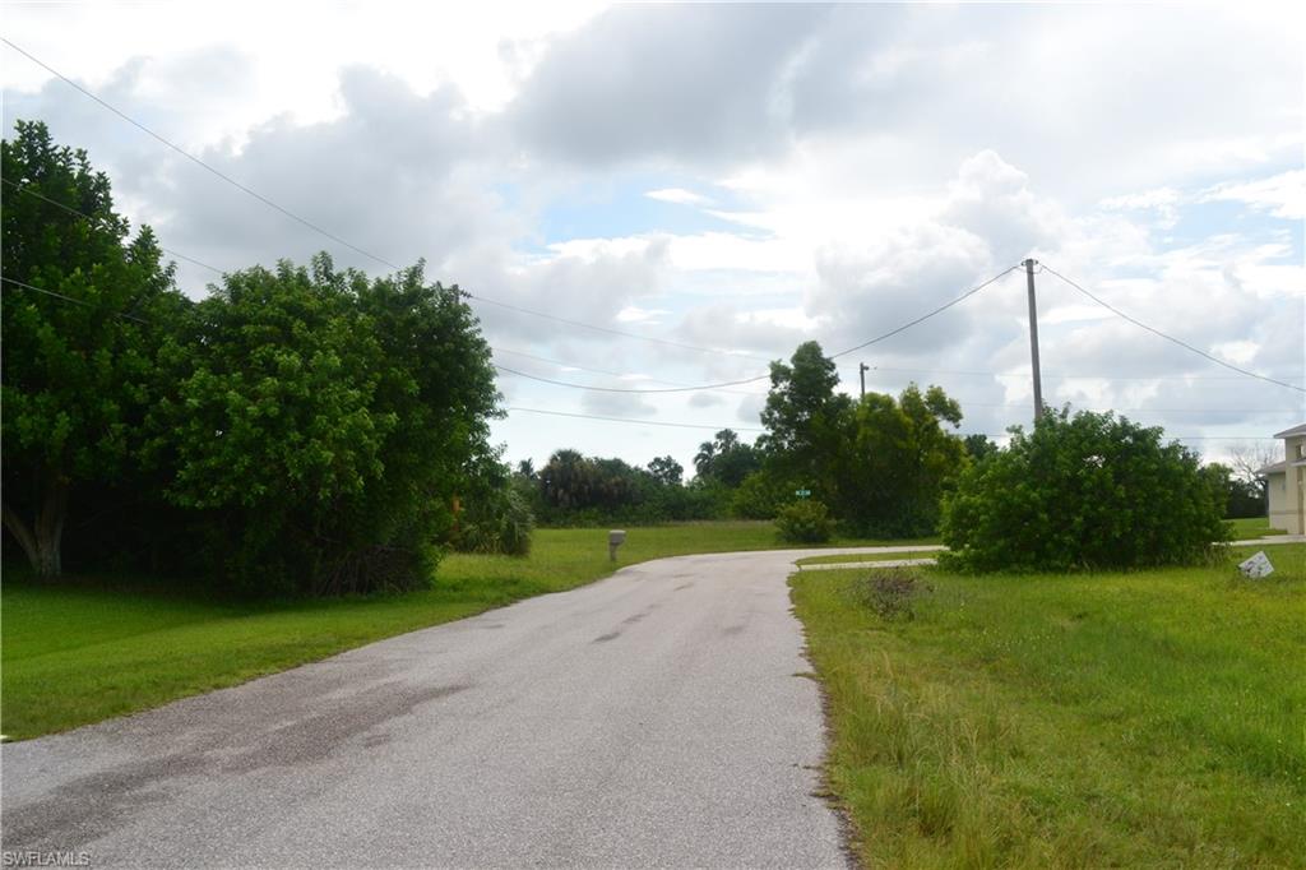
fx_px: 1414
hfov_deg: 49.6
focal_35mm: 39
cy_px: 435
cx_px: 653
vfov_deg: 34.2
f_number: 10
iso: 400
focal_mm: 26
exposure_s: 1/320
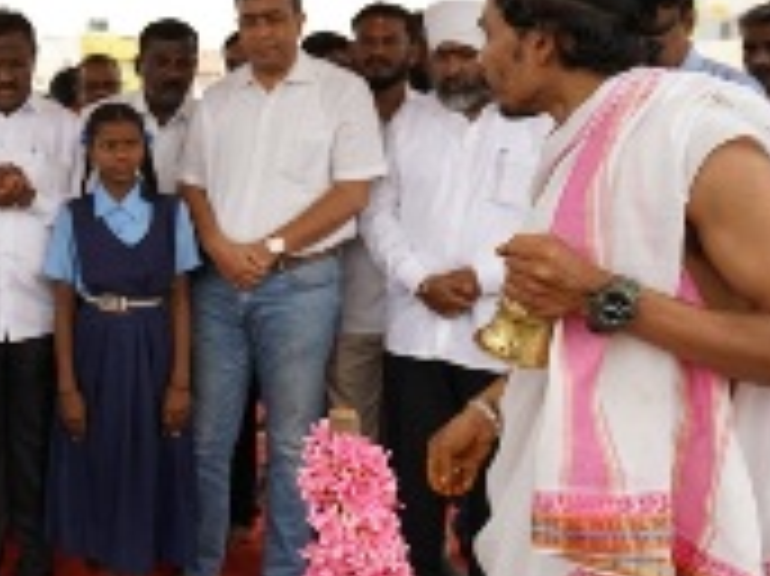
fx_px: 1067
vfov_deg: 30.2
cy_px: 268
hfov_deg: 35.5
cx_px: -18
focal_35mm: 48
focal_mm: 16
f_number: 4
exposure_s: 1/800
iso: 500
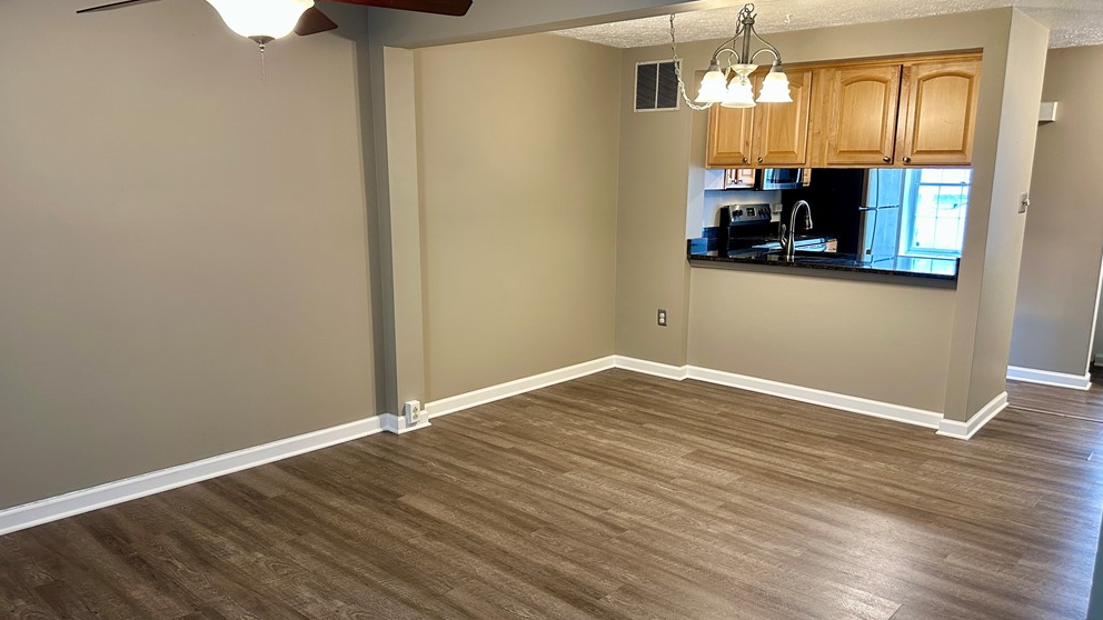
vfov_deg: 42.9
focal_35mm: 27
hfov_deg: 69.9
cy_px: 332
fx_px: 790
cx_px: 557
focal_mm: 6.86
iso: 250
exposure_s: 1/60
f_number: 1.78
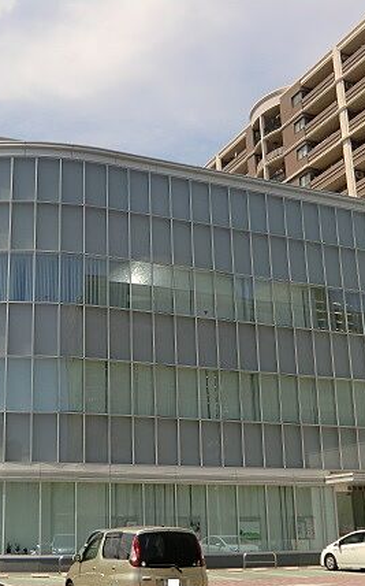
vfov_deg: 43.4
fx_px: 733
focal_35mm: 46
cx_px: 97
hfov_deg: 27.6
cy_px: 327
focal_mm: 5.2
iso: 64
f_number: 3.5
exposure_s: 1/1000
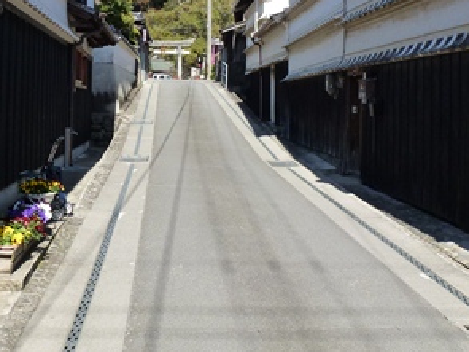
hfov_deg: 42.1
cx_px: 250
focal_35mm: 45
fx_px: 609
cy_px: 88
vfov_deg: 31.6
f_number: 4
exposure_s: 1/500
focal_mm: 4.3
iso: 160
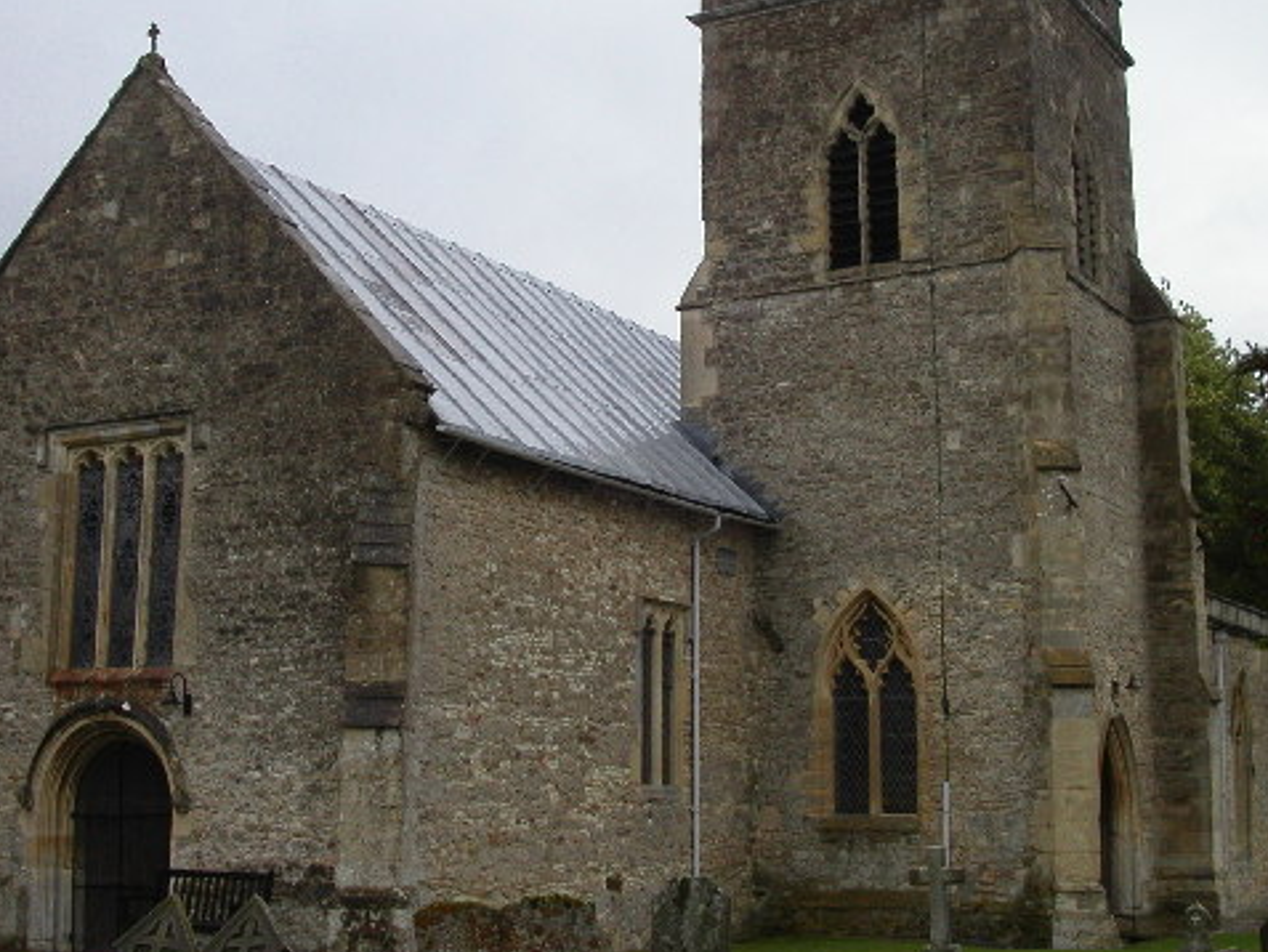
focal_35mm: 51
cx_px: 614
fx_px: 1869
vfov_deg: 28.6
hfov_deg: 37.5
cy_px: 439
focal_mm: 7.8
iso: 100
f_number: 4
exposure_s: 1/60
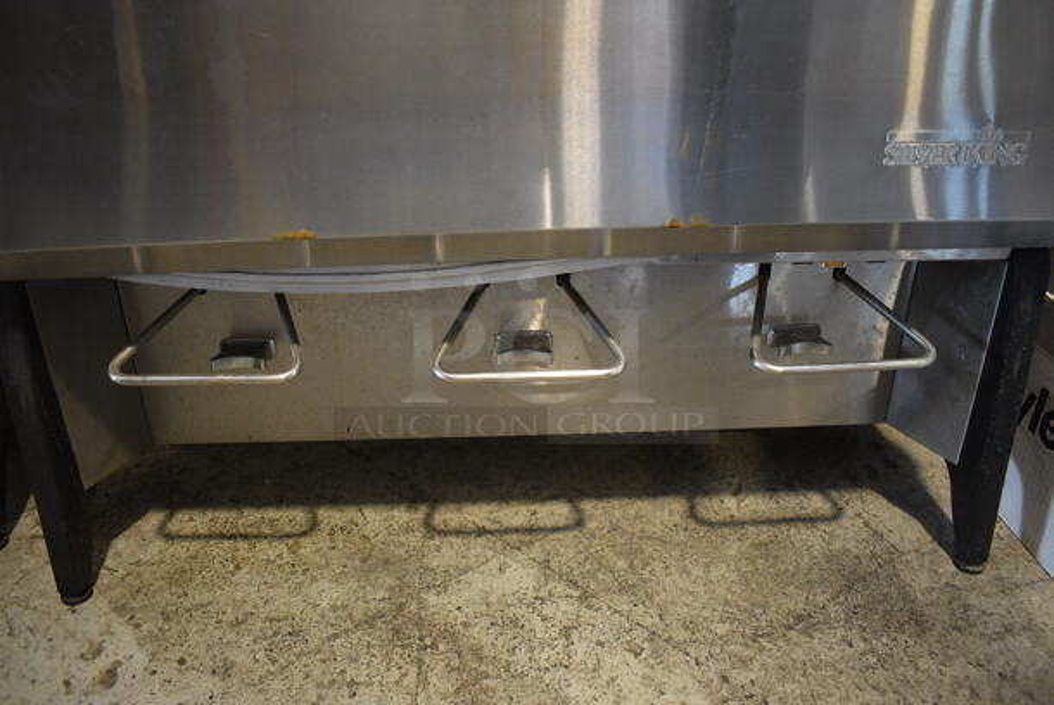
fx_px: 791
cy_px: 352
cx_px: 527
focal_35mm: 27
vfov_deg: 48.0
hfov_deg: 67.3
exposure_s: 1/125
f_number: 3.5
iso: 2000
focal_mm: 18
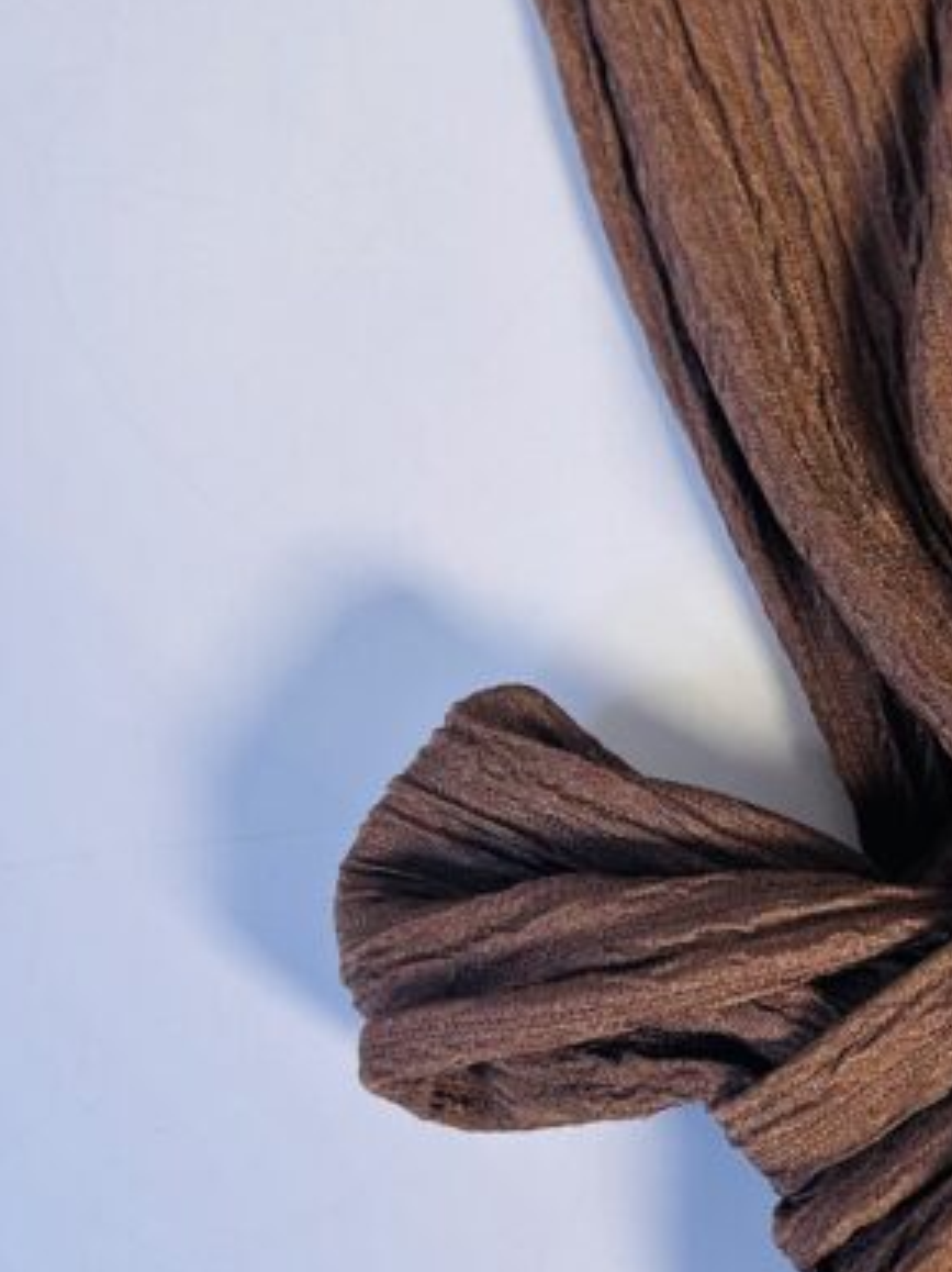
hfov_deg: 20.0
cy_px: 722
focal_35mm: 69
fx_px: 2533
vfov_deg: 28.2
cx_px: 1130
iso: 50
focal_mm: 5.7
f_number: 1.5
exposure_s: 1/313
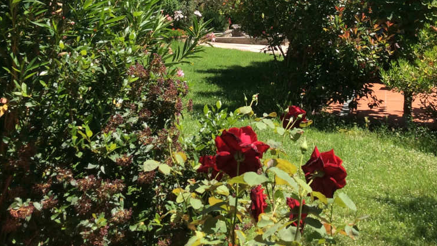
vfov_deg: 20.8
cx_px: 260
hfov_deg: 37.1
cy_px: 6
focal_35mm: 56
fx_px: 649
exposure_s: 1/937
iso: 32
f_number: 2.4
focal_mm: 3.3
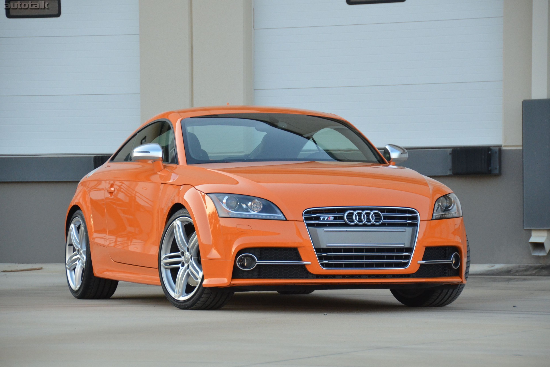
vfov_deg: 8.7
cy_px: 184
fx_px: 2422
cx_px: 277
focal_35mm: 159
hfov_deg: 13.0
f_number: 5.3
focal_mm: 105
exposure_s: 1/500
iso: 1600
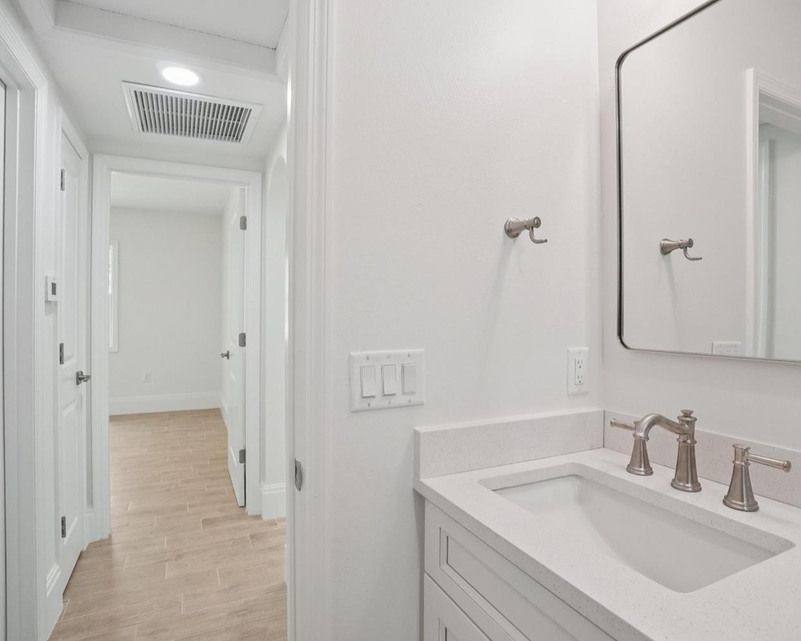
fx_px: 427
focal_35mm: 18
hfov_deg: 86.4
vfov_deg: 73.8
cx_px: 396
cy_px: 321
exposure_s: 1/30
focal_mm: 10
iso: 320
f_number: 8
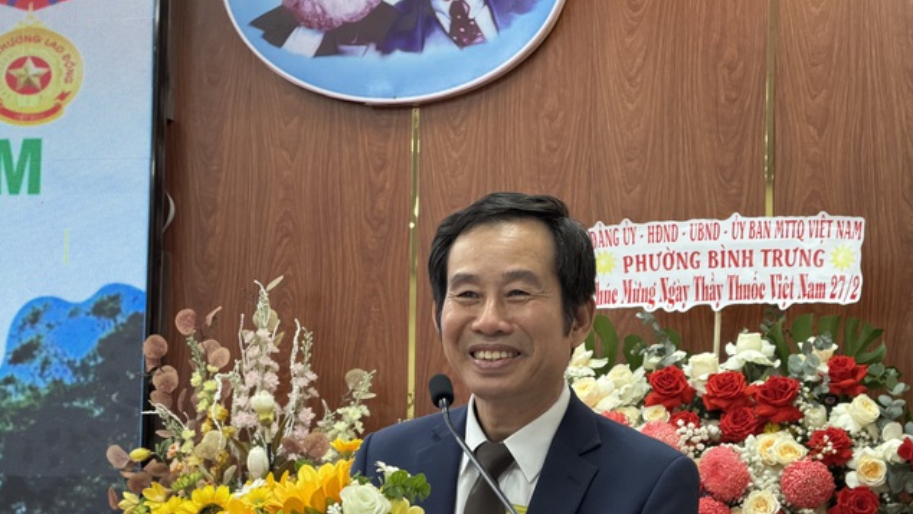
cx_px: 459
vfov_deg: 11.0
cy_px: 298
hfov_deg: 19.4
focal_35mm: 110
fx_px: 2664
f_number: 2.8
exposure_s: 1/80
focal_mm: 16.89
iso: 500
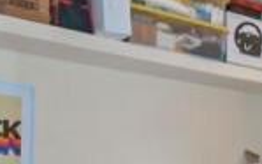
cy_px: 186
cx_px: 344
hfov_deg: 26.0
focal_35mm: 67
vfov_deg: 18.6
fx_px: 478
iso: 640
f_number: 3.5
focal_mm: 10
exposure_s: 1/60
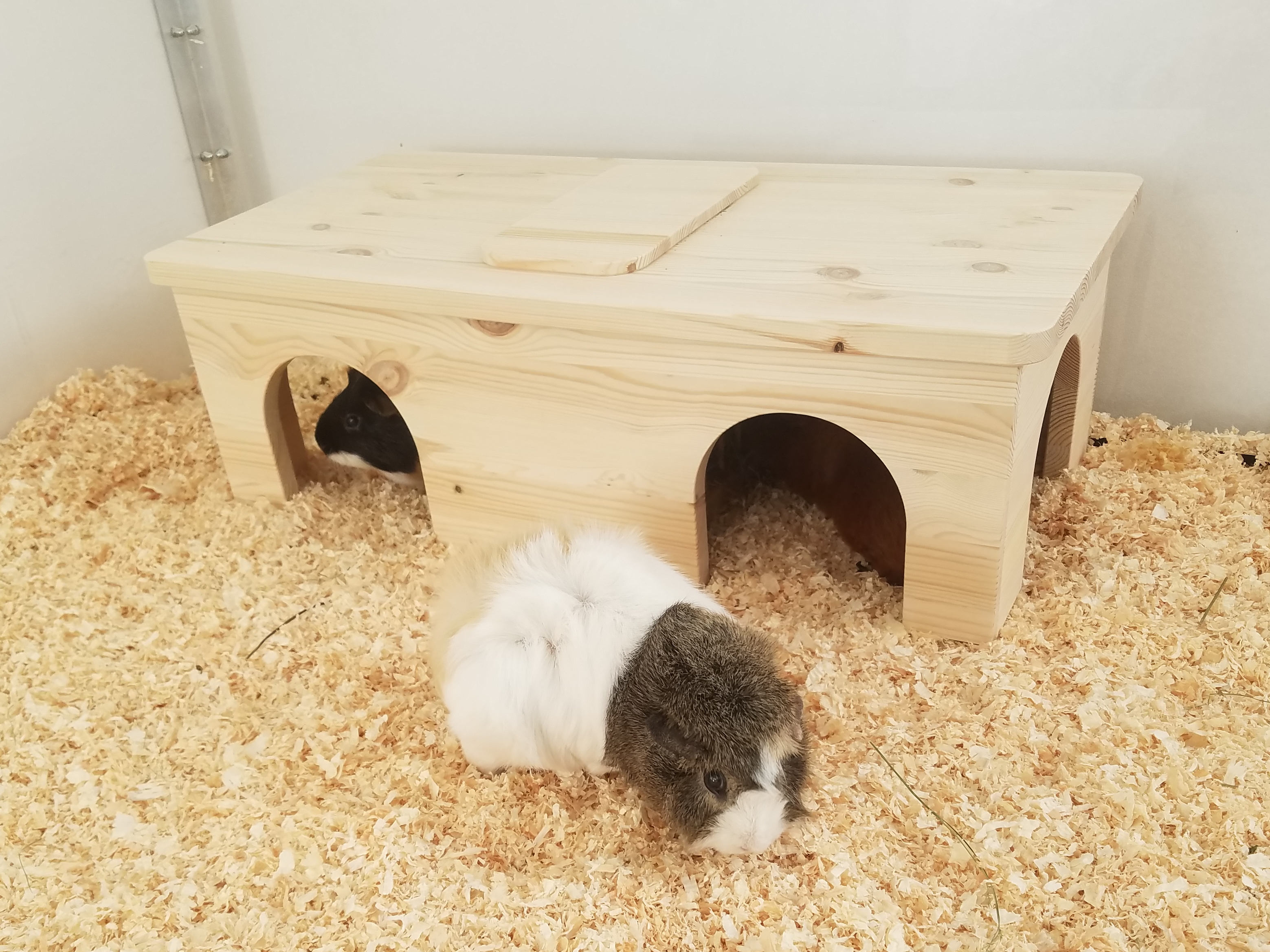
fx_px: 954
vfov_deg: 53.1
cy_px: 476
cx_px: 635
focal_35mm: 26
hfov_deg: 67.3
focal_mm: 4.2
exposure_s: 1/60
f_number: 1.7
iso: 64
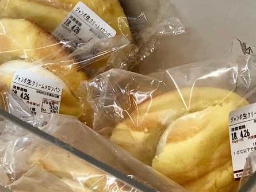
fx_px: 1383
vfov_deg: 7.9
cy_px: 39
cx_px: -6
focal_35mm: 187
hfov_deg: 10.5
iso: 40
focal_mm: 6
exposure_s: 1/50
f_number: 2.4
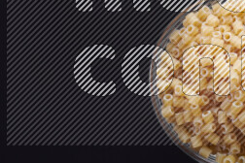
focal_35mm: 159
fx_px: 1082
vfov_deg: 8.6
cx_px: 249
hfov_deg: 12.7
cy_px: -21
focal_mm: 50
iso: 100
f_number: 8
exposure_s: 1/100
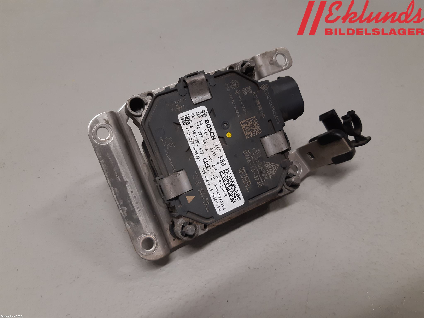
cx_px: 212
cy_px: 159
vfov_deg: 53.1
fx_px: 318
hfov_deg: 67.3
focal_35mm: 26
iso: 100
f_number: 1.7
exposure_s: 1/50
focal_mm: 3.93
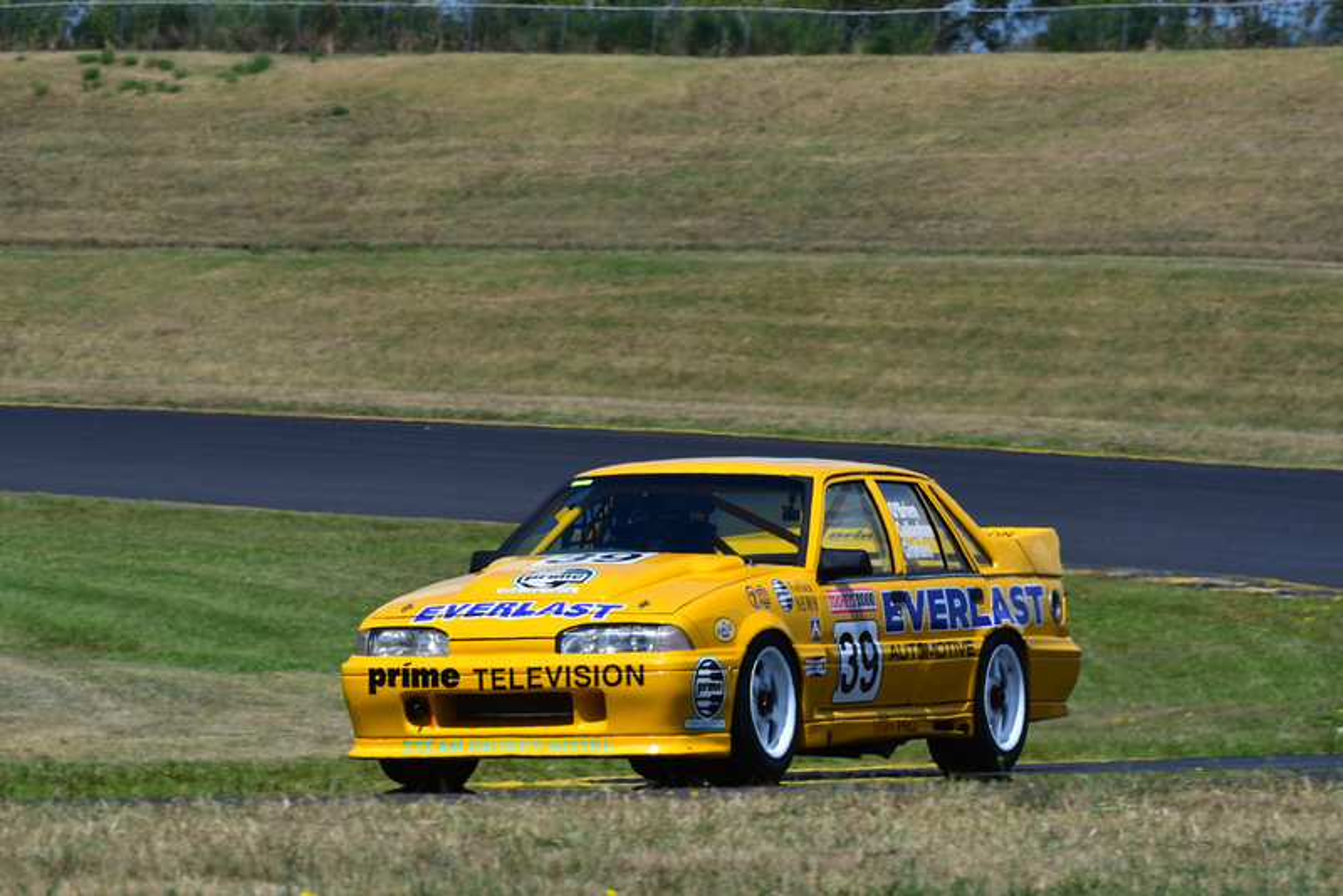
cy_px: 448
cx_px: 672
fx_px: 13434
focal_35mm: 360
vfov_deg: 3.8
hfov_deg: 5.7
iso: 250
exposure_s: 1/640
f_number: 11
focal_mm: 240
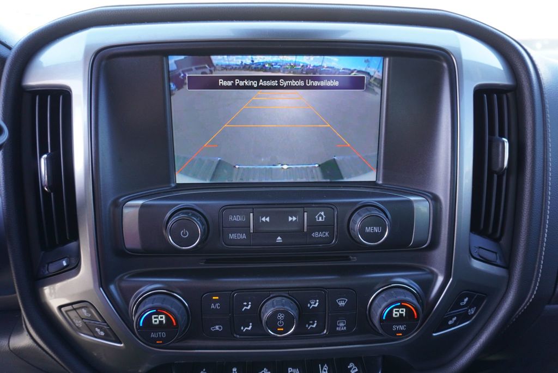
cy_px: 186
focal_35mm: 24
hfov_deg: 73.7
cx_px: 279
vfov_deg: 53.2
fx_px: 372
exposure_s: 1/60
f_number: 4
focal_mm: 16
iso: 250
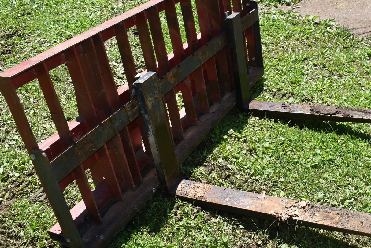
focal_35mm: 42
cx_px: 236
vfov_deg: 32.0
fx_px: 433
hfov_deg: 45.9
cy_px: 124
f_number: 7.1
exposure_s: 1/200
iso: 100
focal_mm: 20
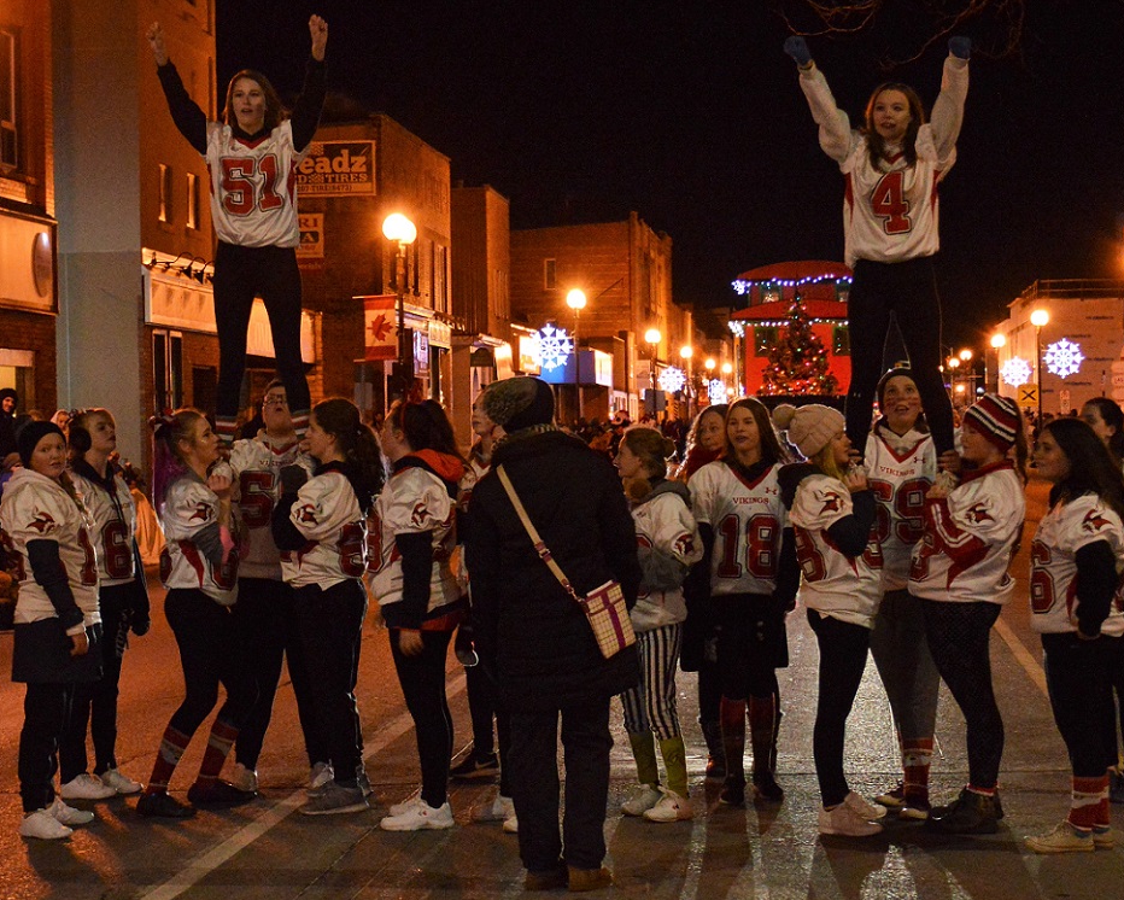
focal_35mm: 68
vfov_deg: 22.5
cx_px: 620
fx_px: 2263
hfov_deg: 27.9
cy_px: 451
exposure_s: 1/60
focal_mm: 40
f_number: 5.3
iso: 2800
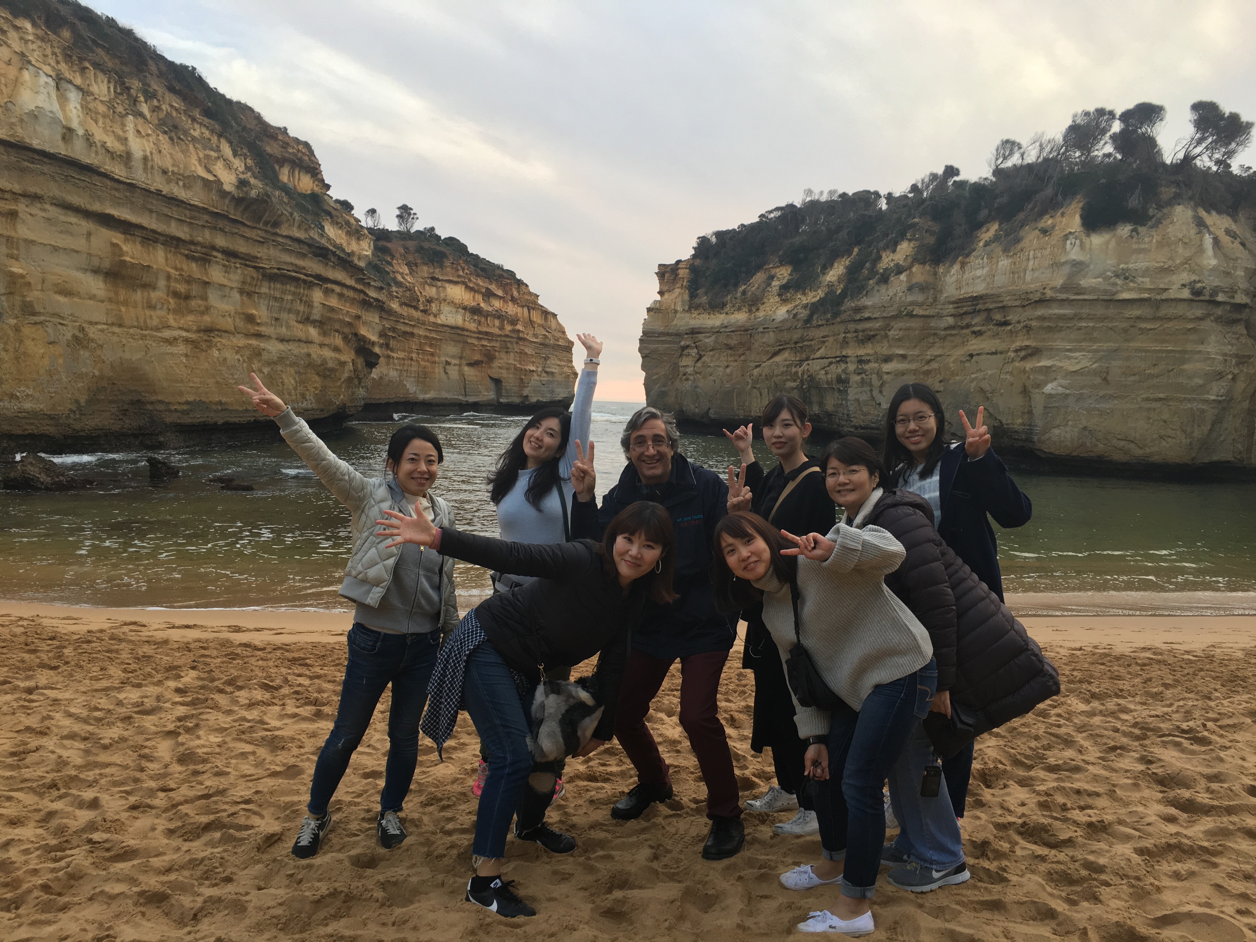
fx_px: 1052
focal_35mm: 29
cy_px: 471
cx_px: 628
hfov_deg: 61.7
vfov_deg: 48.2
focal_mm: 4.15
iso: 32
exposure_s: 1/100
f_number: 2.2
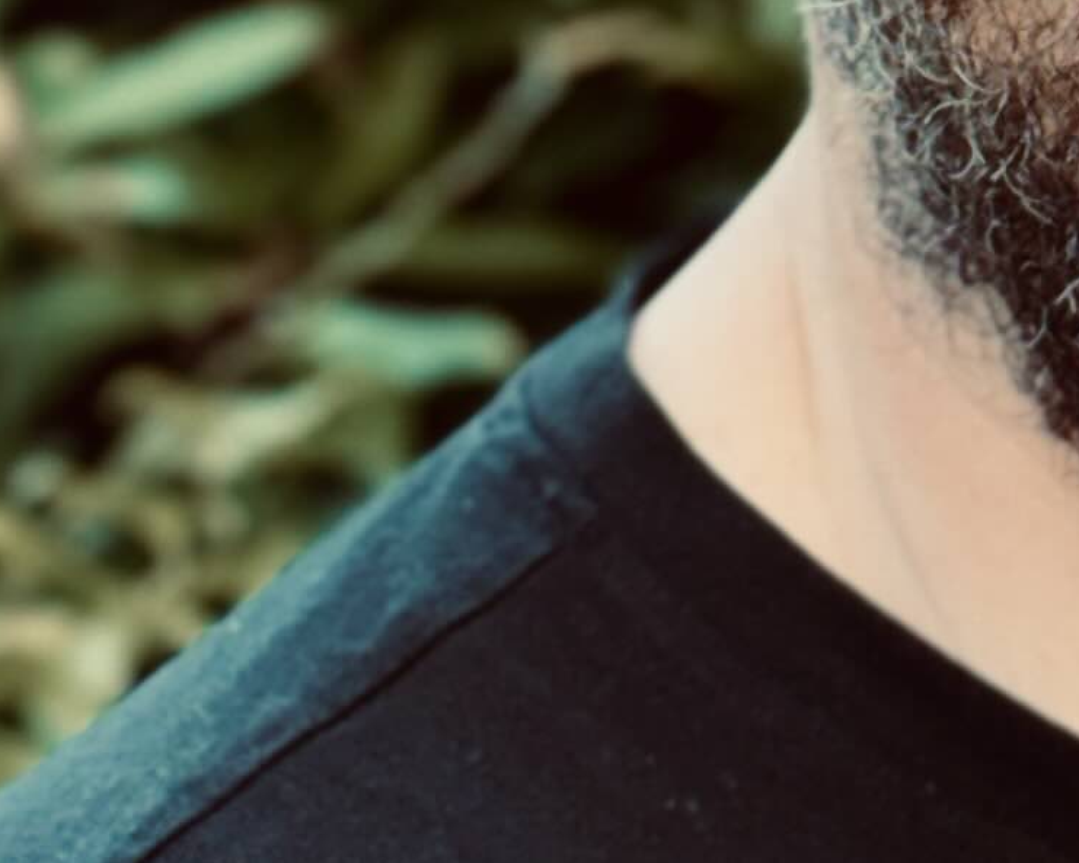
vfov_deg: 8.0
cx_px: 1497
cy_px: -65
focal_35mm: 193
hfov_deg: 9.8
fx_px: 6164
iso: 64
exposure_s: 1/121
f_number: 1.78
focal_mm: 6.76
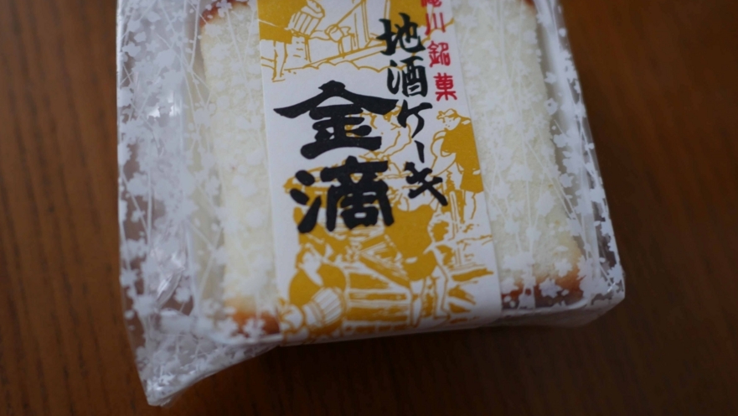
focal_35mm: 38
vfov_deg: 31.0
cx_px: 343
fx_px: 744
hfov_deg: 52.7
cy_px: 139
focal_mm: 15
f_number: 1.7
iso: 200
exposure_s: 1/80
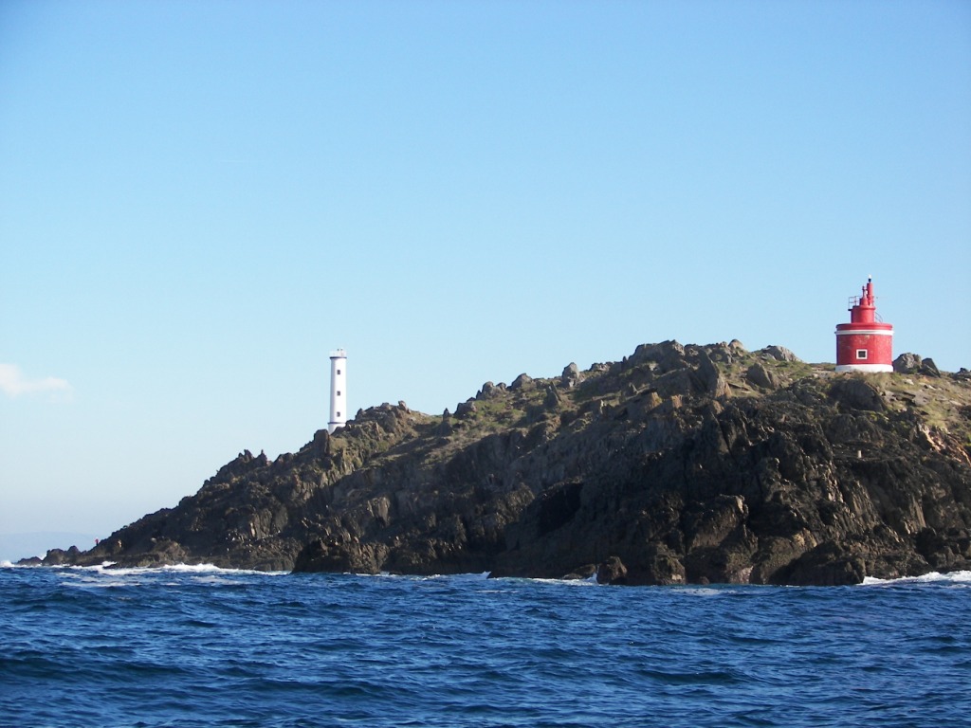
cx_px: 486
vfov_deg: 13.8
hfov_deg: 18.4
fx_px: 3001
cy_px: 364
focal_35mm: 107
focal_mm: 17.8
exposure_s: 1/500
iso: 50
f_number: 3.2
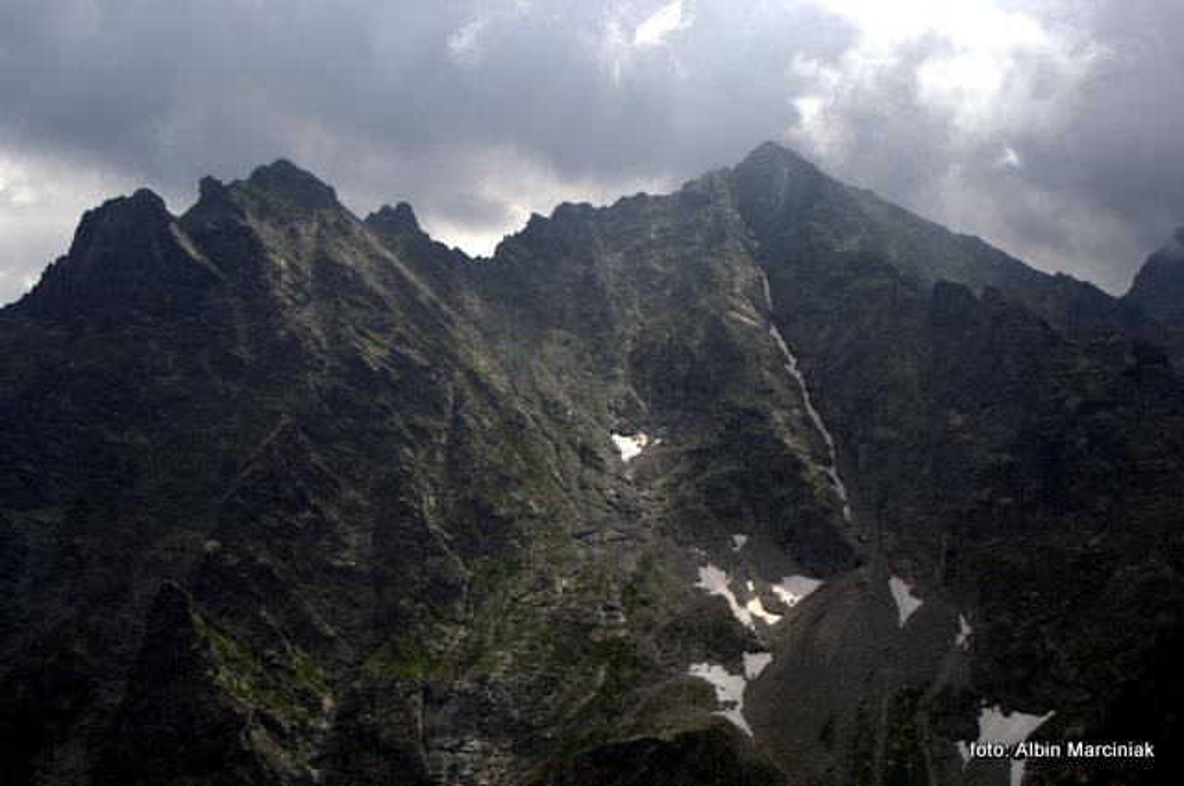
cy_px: 393
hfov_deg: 41.2
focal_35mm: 48
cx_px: 592
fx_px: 1577
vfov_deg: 28.0
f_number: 6.3
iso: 400
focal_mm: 32
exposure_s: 1/1600
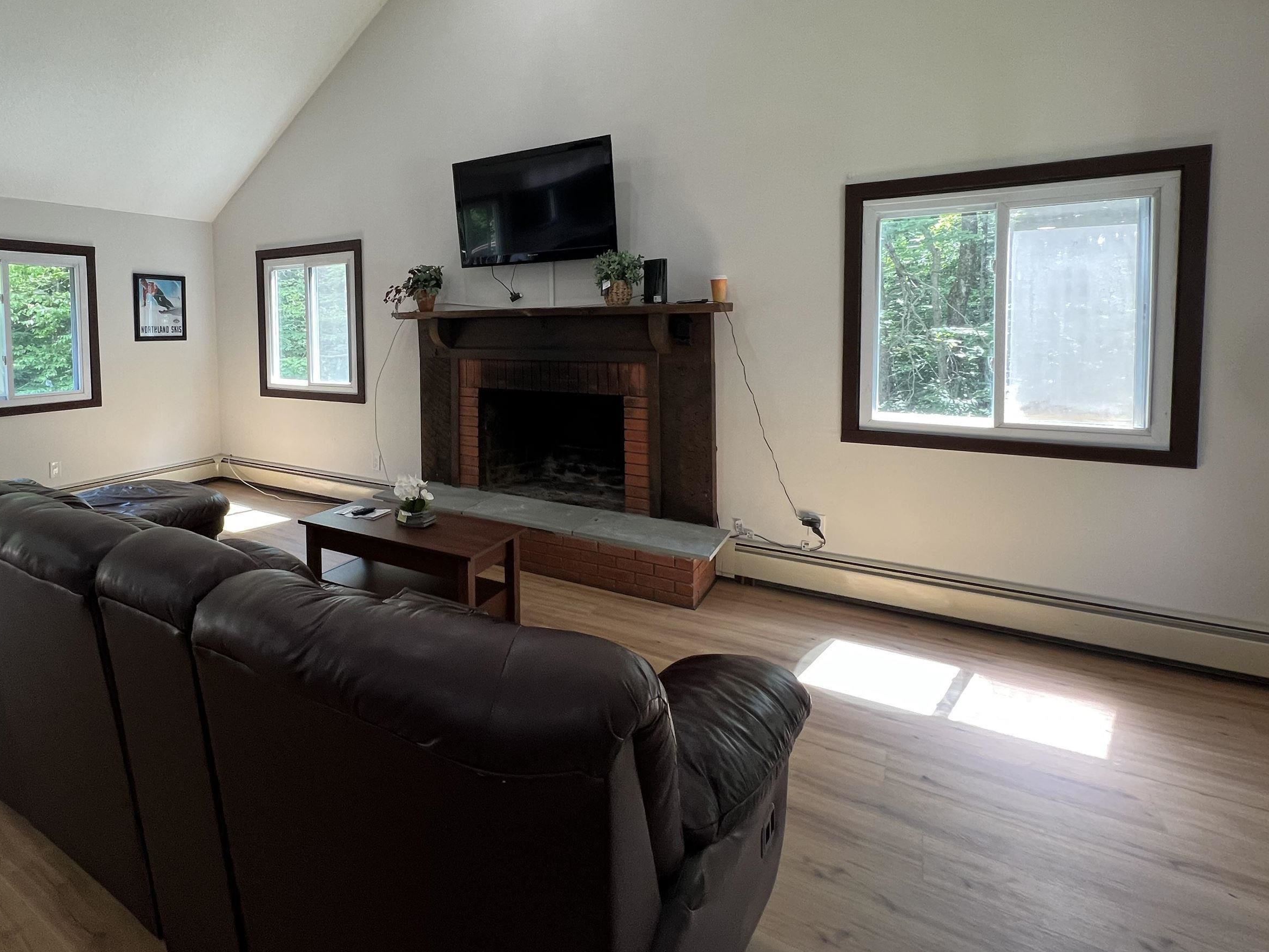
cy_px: 361
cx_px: 469
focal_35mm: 17
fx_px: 623
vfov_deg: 73.6
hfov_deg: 89.0
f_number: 1.8
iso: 160
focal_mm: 1.57
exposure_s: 1/120
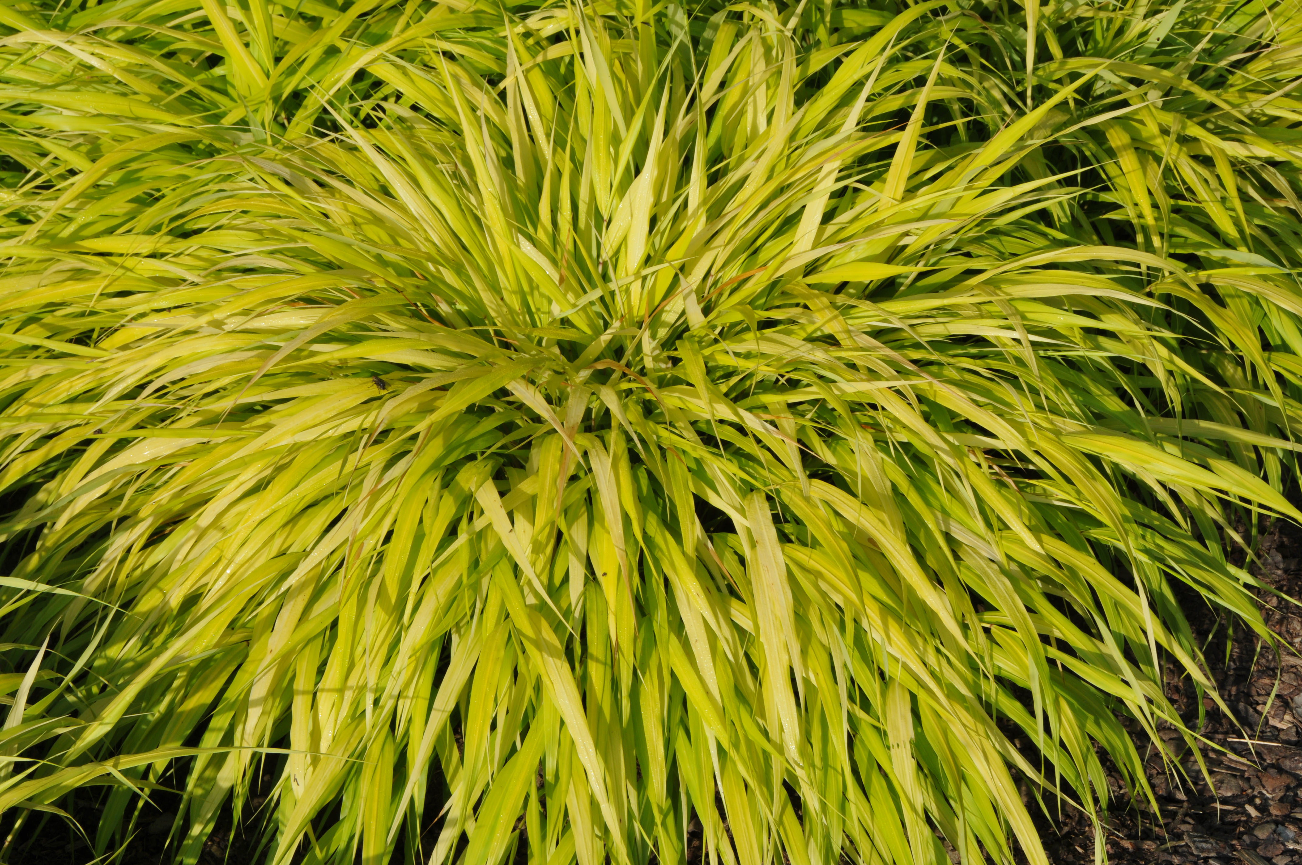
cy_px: 432
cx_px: 651
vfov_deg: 12.1
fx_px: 4064
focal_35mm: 112
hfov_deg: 18.2
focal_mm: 75
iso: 200
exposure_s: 1/60
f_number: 18
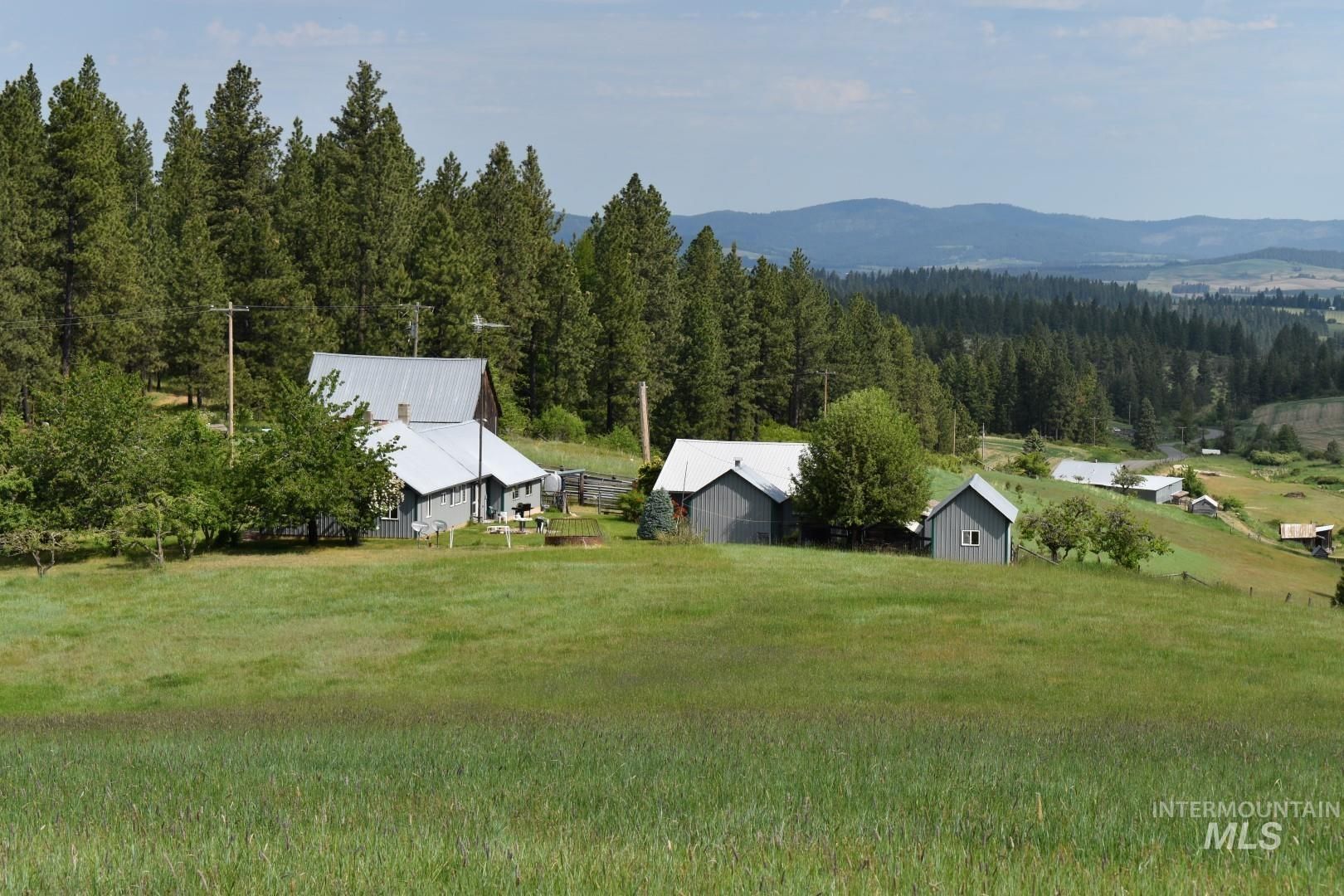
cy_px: 448
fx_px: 3080
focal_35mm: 82
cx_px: 672
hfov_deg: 24.6
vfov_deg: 16.6
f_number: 9
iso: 100
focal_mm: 55
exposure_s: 1/320
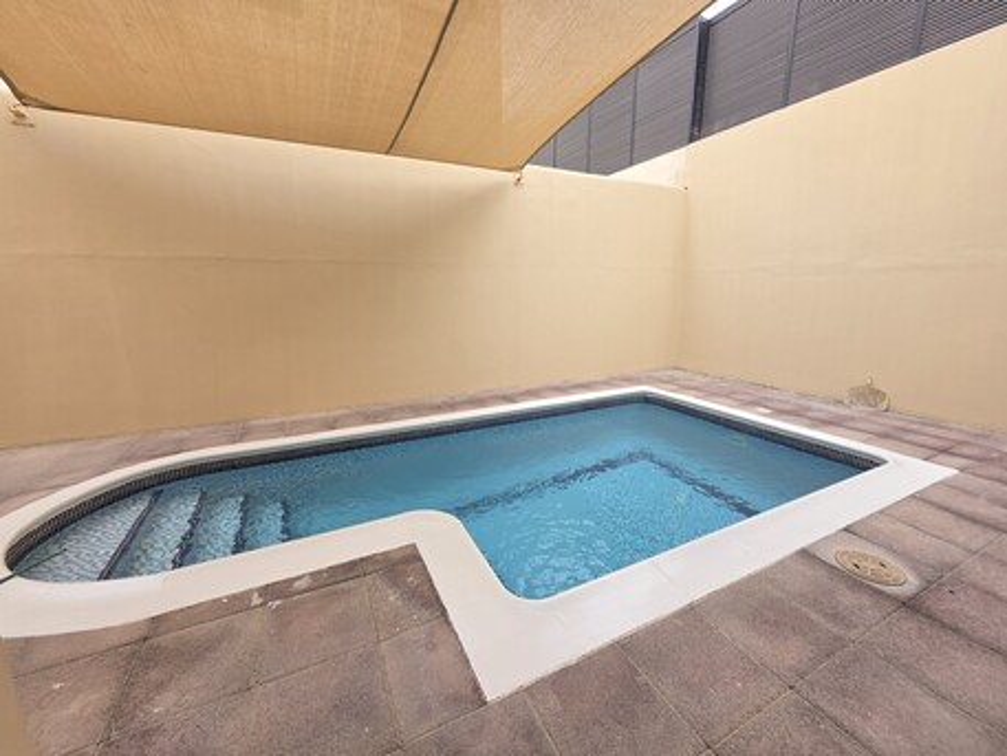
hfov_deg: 106.2
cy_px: 378
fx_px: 378
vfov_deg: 89.9
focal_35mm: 13
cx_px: 504
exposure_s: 1/100
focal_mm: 2.2
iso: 25
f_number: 1.9
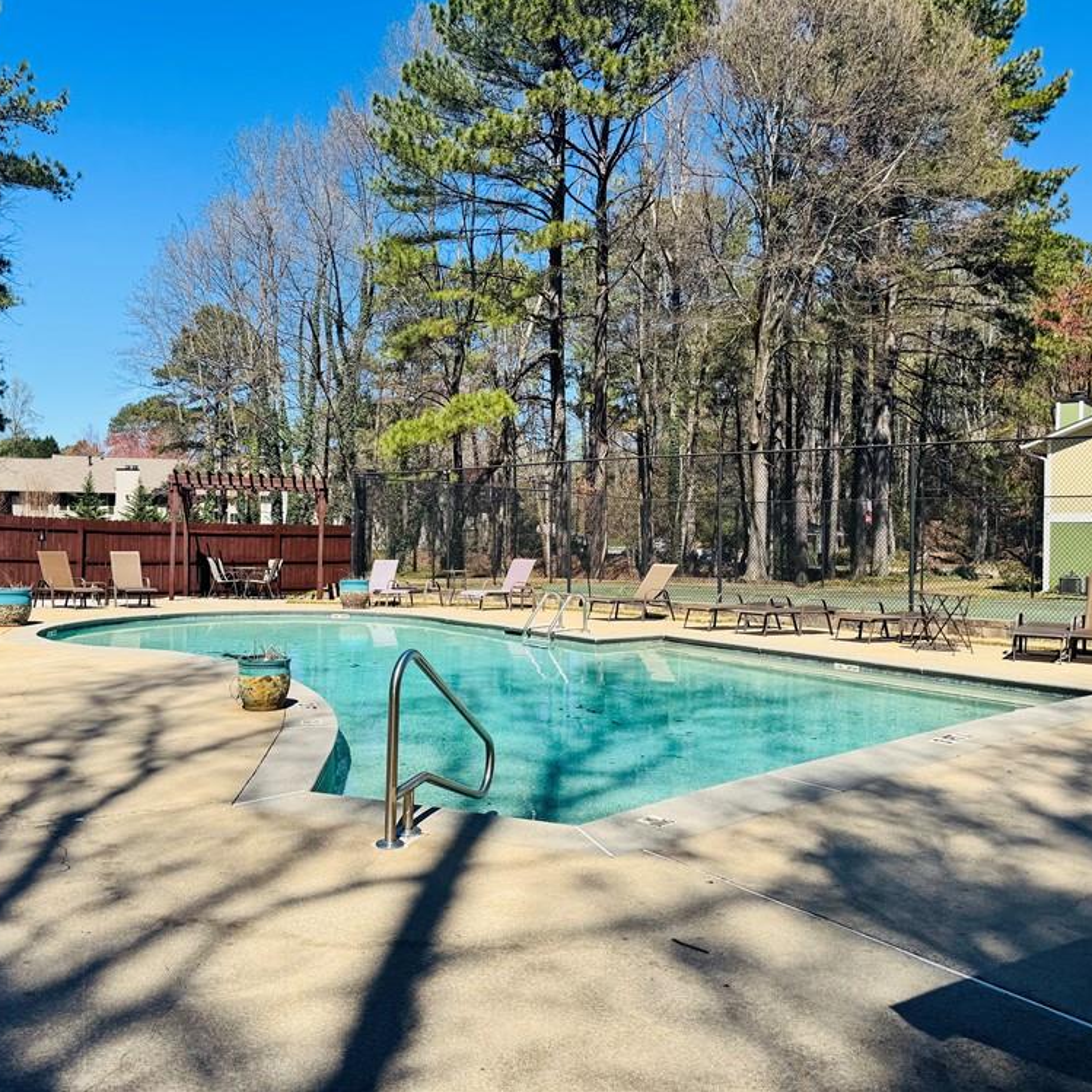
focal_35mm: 29
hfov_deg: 55.4
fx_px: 1035
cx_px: 467
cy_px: 534
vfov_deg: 55.6
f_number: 1.78
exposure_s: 1/3802
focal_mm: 6.76
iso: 80
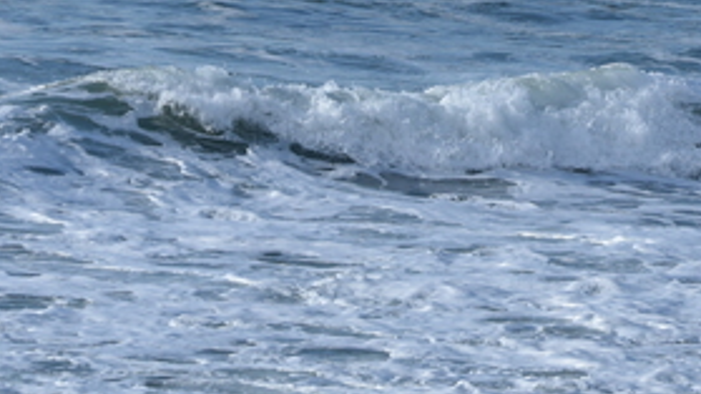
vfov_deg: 2.9
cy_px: -512
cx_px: 1384
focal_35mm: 409
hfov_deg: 5.2
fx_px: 7603
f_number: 9
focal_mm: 85
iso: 100
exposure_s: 1/320
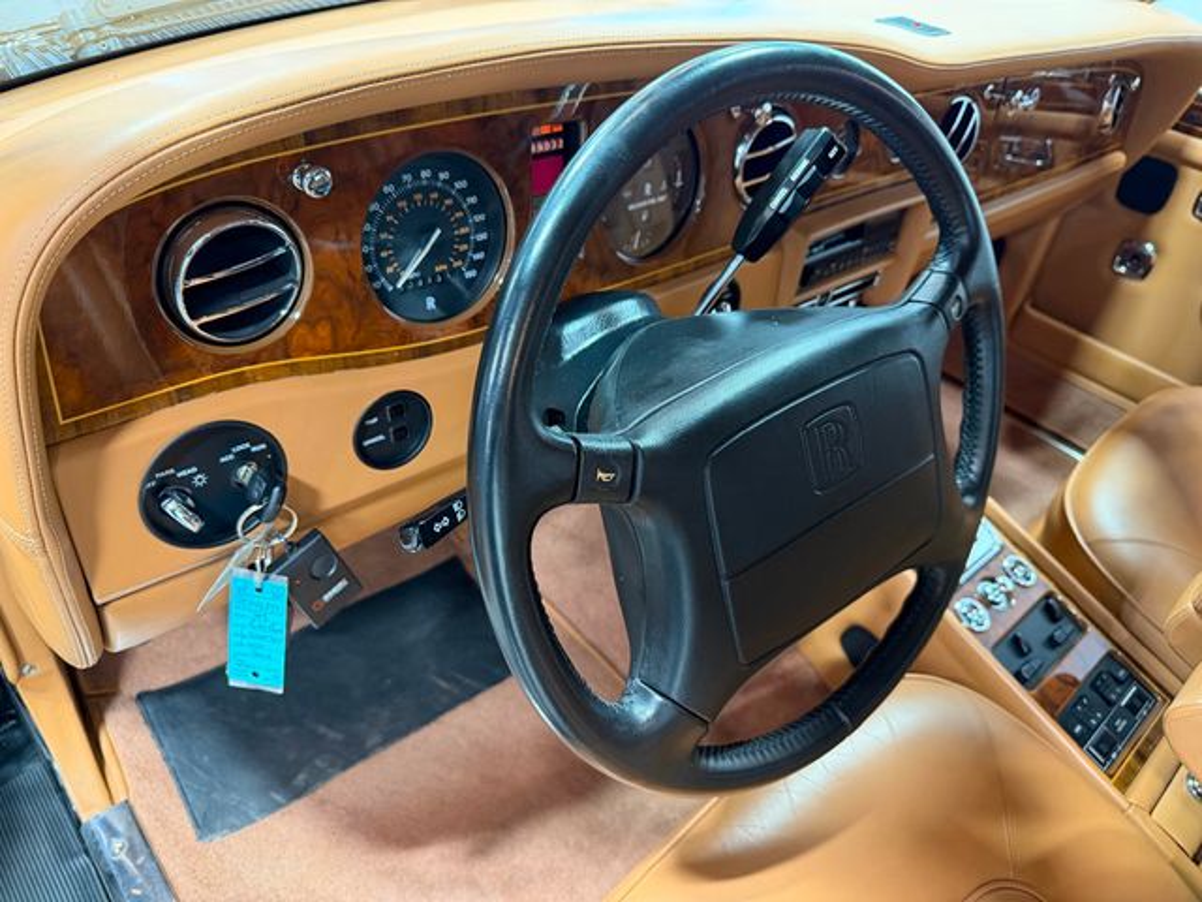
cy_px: 451
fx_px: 833
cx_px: 601
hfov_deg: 71.6
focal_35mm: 24
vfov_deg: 56.8
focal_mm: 6.76
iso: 500
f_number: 1.78
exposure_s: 1/60
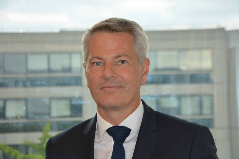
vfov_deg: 13.8
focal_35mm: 99
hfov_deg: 20.6
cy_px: 80
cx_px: 120
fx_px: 657
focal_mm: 66
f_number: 5.3
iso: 250
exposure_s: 1/125
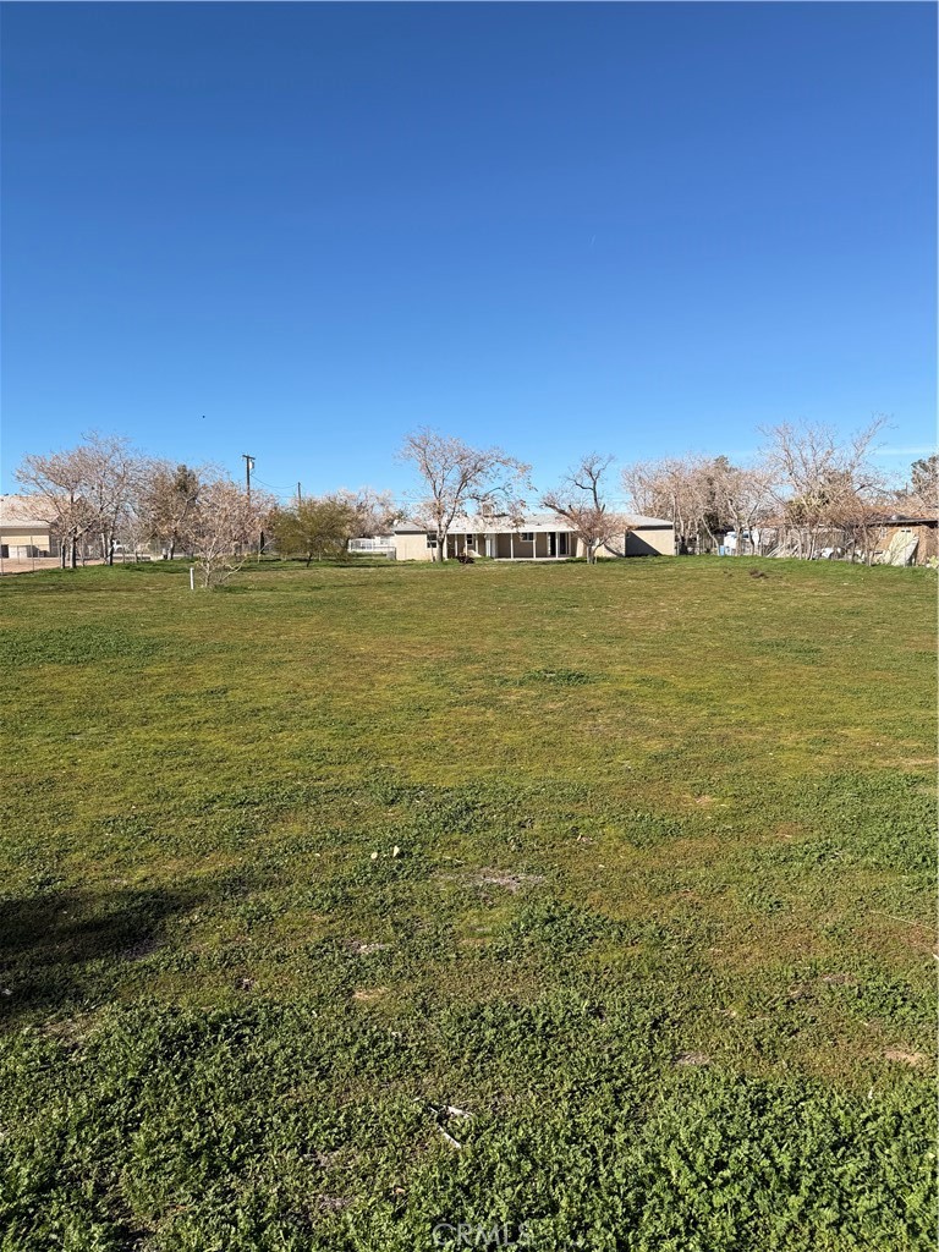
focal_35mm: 24
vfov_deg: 71.6
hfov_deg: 56.8
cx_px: 470
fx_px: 868
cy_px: 626
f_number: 1.78
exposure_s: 1/4405
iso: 80
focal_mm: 6.76
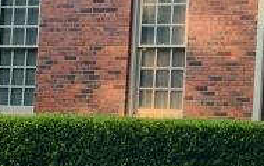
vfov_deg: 7.9
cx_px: 208
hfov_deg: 12.6
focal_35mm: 166
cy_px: 98
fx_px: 1195
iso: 32
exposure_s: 1/57
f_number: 2.2
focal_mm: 4.15
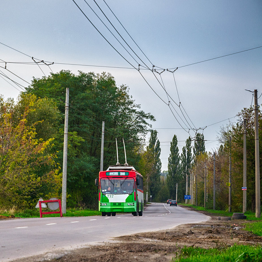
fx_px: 1401
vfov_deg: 10.7
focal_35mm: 164
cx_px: 69
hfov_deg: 10.7
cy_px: 131
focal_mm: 85
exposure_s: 1/250
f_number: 5.6
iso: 250
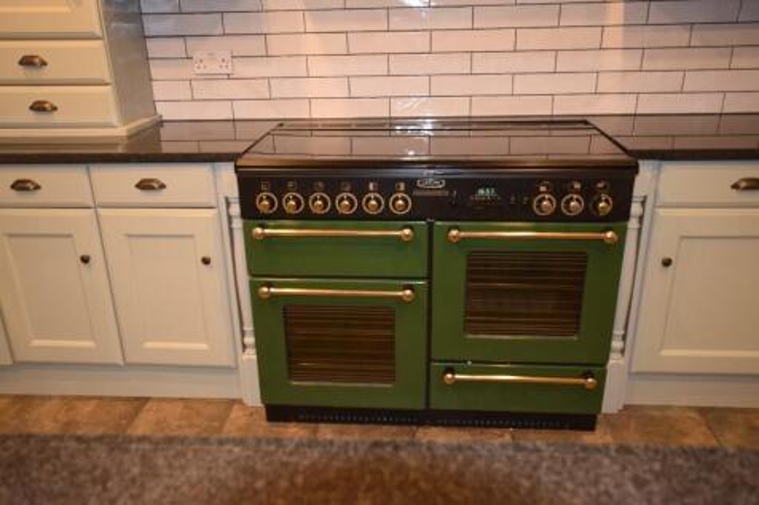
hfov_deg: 61.9
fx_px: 632
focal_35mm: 30
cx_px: 380
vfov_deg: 43.6
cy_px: 252
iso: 800
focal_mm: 20
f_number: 3.5
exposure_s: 1/60
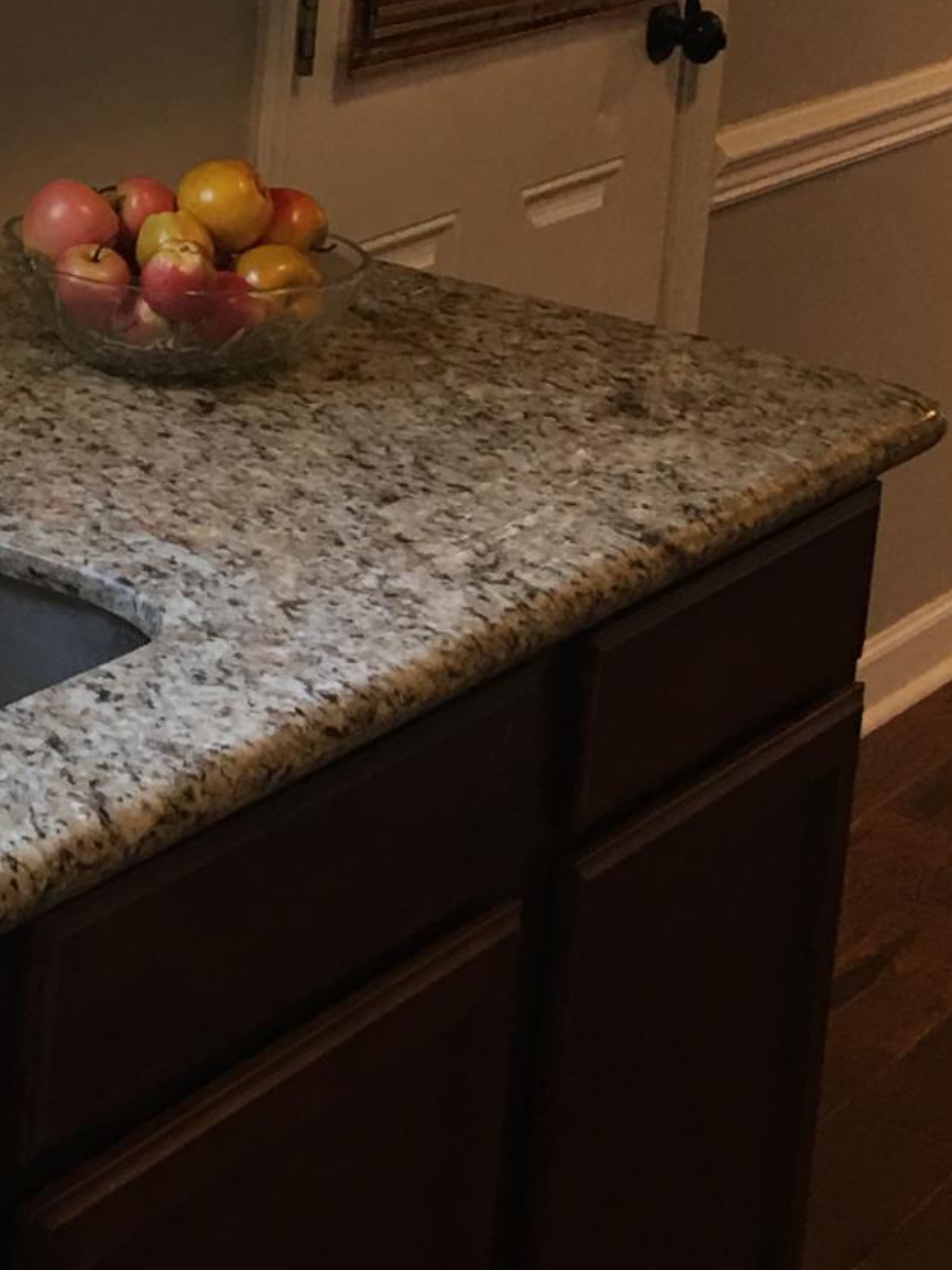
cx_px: -346
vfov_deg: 18.4
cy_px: -33
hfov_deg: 13.6
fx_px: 3816
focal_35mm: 104
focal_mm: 4.15
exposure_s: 1/15
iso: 25
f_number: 2.2
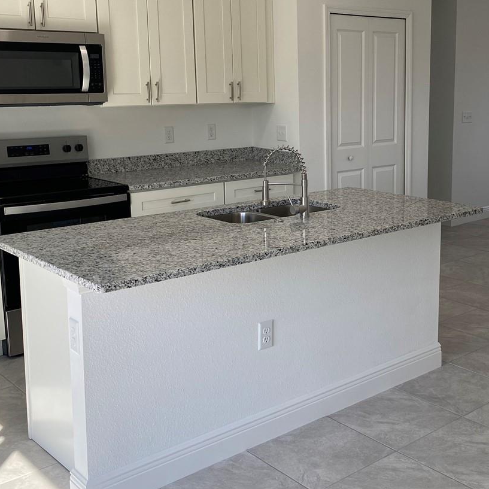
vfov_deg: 37.4
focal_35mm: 45
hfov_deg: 36.7
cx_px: 367
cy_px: 193
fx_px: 719
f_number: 1.8
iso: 32
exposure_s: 1/223
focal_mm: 4.25
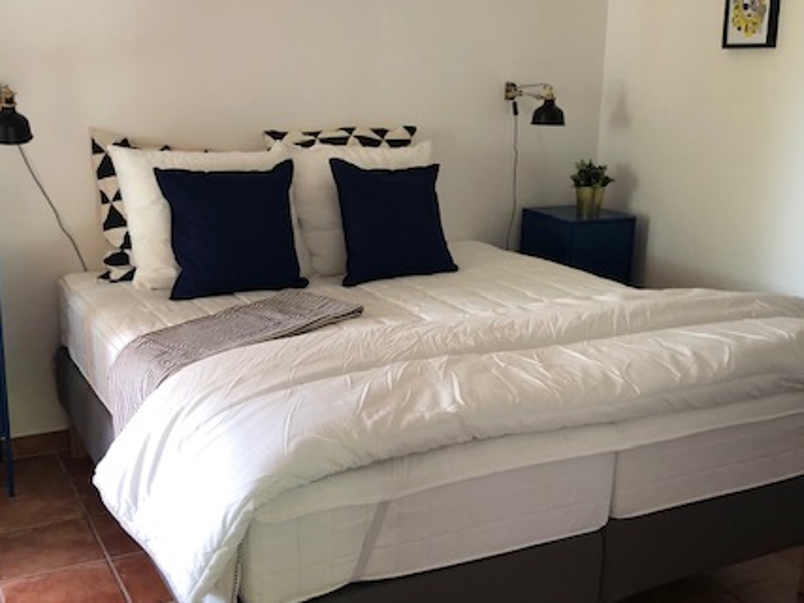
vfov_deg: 34.3
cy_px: 294
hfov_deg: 44.8
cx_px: 384
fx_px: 975
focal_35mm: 42
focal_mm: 3.99
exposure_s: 1/20
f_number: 1.8
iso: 40
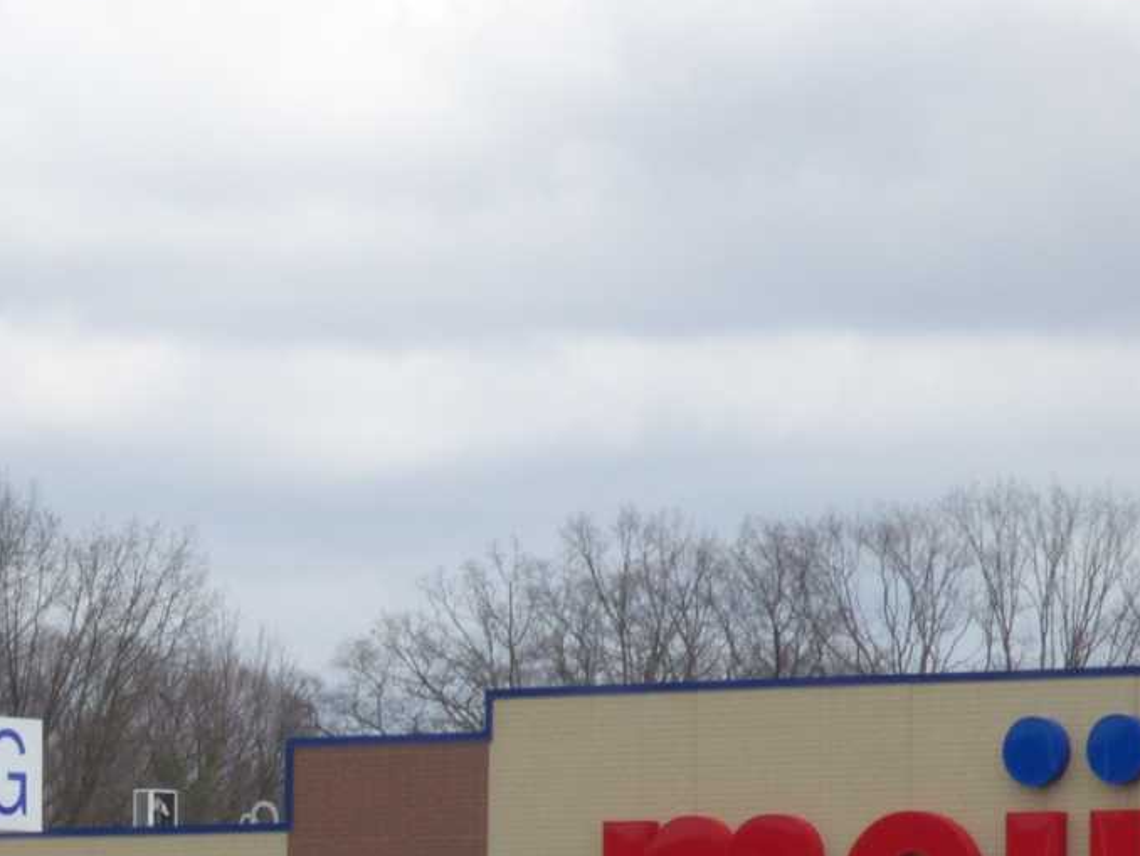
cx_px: -29
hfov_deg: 6.7
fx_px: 9653
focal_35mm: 293
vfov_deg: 5.1
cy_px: 1076
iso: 100
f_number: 8
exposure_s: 1/200
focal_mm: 17.43
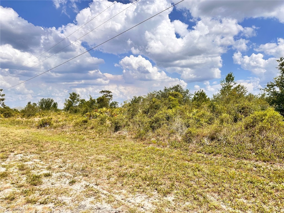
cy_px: 106
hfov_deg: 71.6
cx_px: 142
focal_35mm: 24
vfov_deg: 56.8
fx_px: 197
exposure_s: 1/2591
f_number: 1.78
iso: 80
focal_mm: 6.86
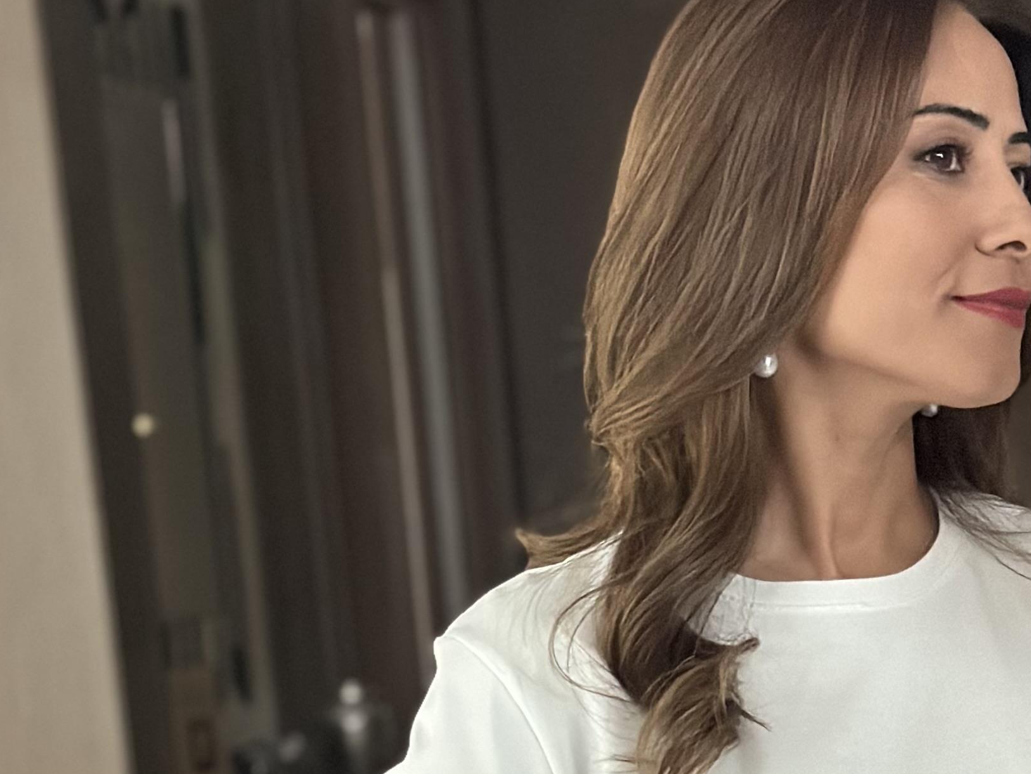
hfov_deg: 16.3
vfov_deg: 12.1
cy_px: 994
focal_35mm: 119
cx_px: 955
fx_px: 3545
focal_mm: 6.86
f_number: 1.78
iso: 640
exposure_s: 1/40
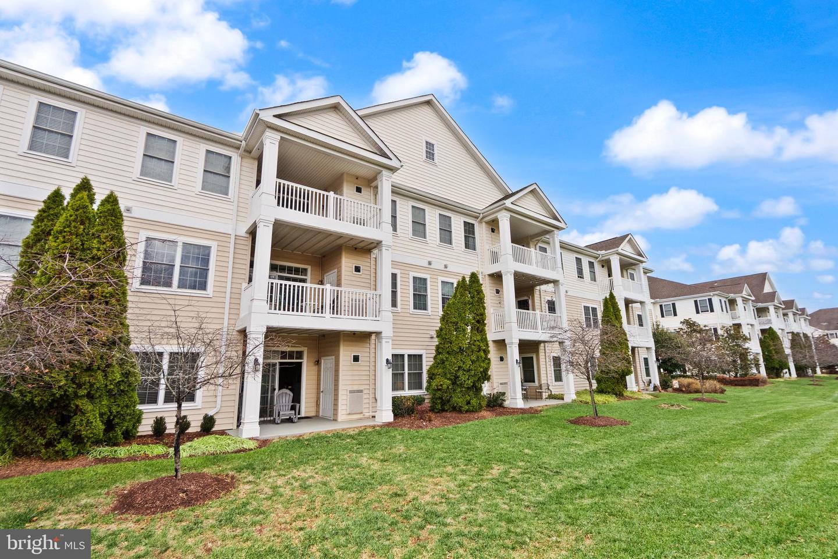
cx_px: 419
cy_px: 280
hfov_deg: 96.7
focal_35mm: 16
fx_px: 373
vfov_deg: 73.8
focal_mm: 16
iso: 1250
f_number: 8
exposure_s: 1/320
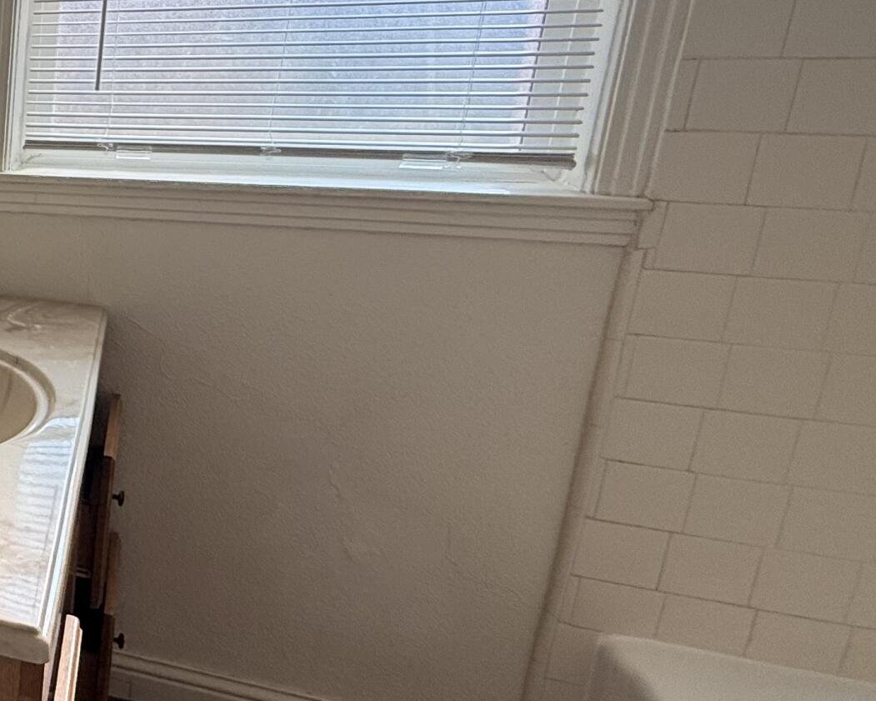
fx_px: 1011
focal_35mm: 39
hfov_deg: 31.0
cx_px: -363
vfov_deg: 38.1
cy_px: 276
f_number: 2.2
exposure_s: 1/347
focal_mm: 2.22
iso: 64
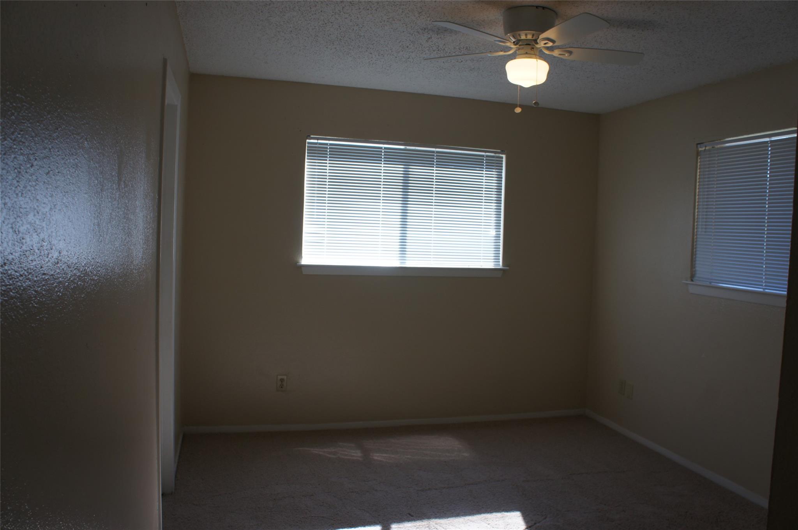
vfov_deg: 47.8
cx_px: 399
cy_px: 265
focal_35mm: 27
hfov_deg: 67.4
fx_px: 598
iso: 200
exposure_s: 1/100
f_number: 6.3
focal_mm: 18
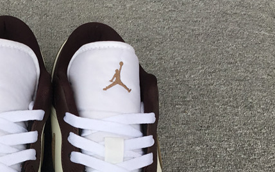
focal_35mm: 69
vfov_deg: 18.4
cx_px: 43
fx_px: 517
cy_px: 172
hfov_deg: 28.9
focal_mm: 3.3
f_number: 2.4
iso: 25
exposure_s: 1/117
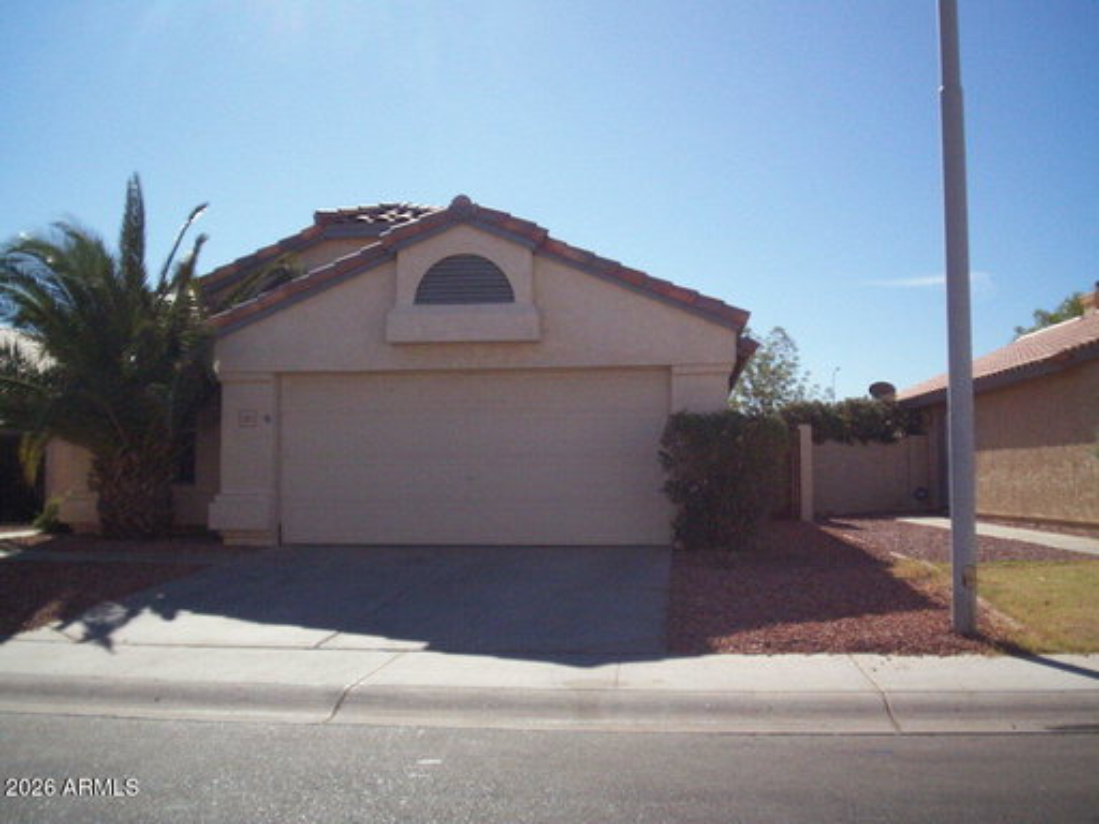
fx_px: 1143
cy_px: 412
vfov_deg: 39.7
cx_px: 550
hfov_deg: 51.4
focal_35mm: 36
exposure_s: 1/958
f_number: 4.5
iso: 100
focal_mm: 5.9
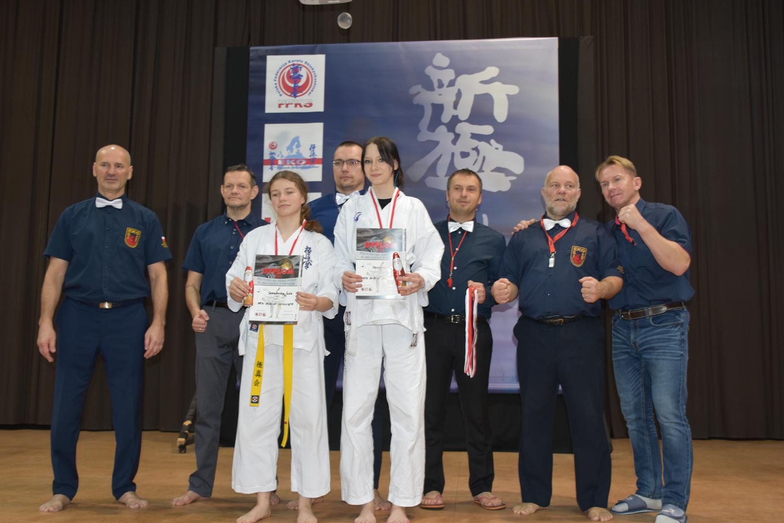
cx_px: 410
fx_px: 796
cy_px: 272
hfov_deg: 52.4
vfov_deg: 36.4
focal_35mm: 37
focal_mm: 23
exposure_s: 1/25
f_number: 3.8
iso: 400
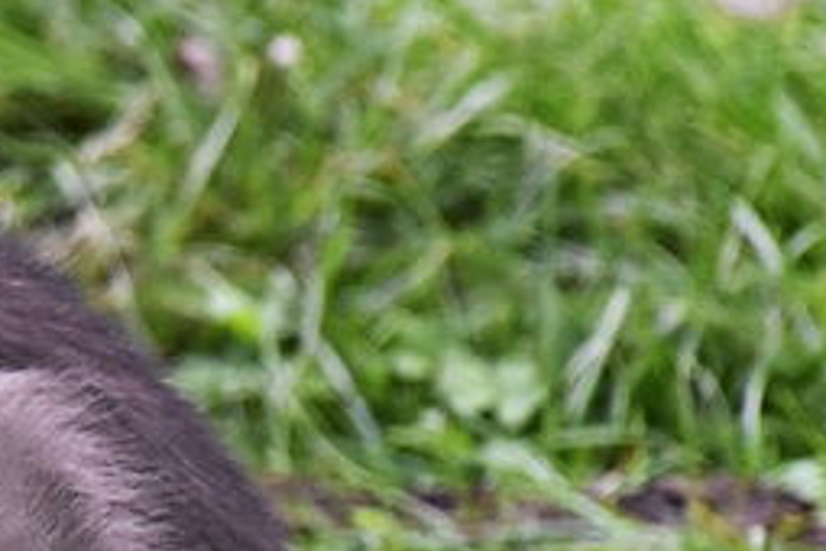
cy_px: 452
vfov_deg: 1.6
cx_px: -308
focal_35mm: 844
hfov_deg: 2.4
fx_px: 19364
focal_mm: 140
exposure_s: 1/500
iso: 1400
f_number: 5.6
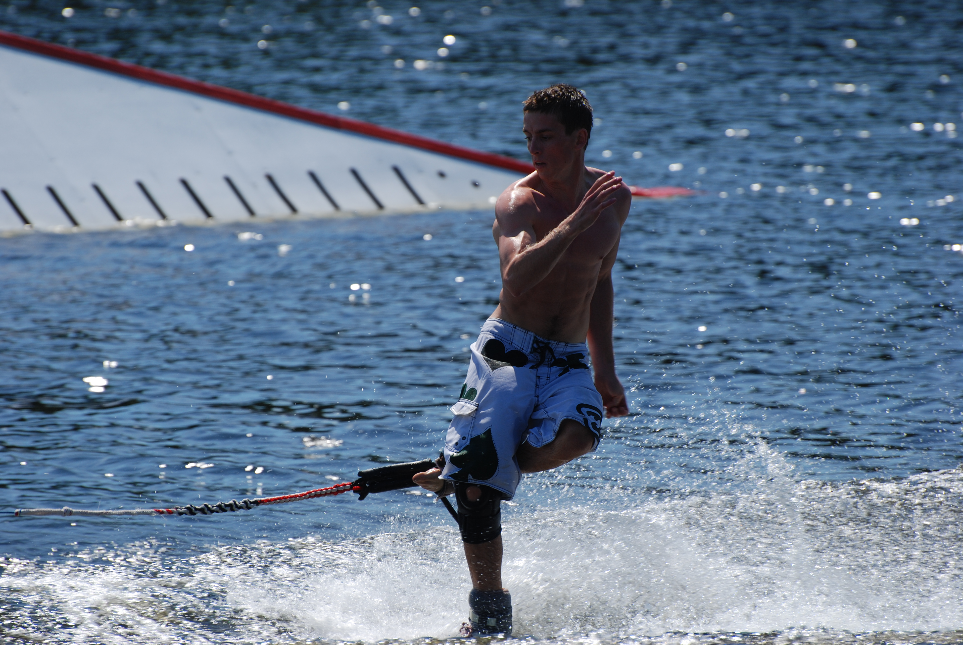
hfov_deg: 5.7
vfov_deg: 3.8
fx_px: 9642
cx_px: 482
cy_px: 322
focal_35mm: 360
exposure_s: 1/640
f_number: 5.3
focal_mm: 240
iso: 100
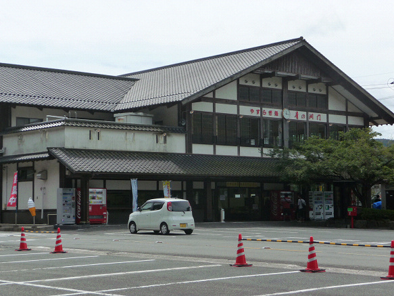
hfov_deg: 23.3
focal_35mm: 84
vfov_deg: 17.6
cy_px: 148
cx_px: 197
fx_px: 956
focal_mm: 14.2
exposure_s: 1/800
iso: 160
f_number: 4.7
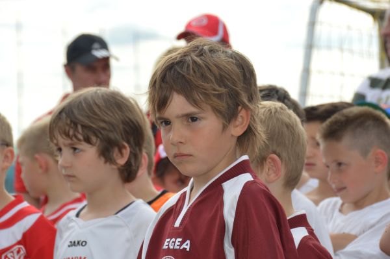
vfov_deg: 8.7
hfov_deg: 13.1
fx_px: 1705
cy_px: 130
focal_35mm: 158
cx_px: 195
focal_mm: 105
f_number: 7.1
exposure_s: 1/200
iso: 100
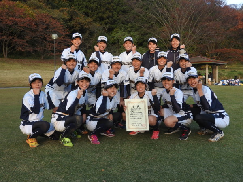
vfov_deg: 42.9
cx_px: 122
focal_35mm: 33
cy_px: 91
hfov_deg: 55.4
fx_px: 232
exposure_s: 1/125
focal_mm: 5.9
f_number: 3.6
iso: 100
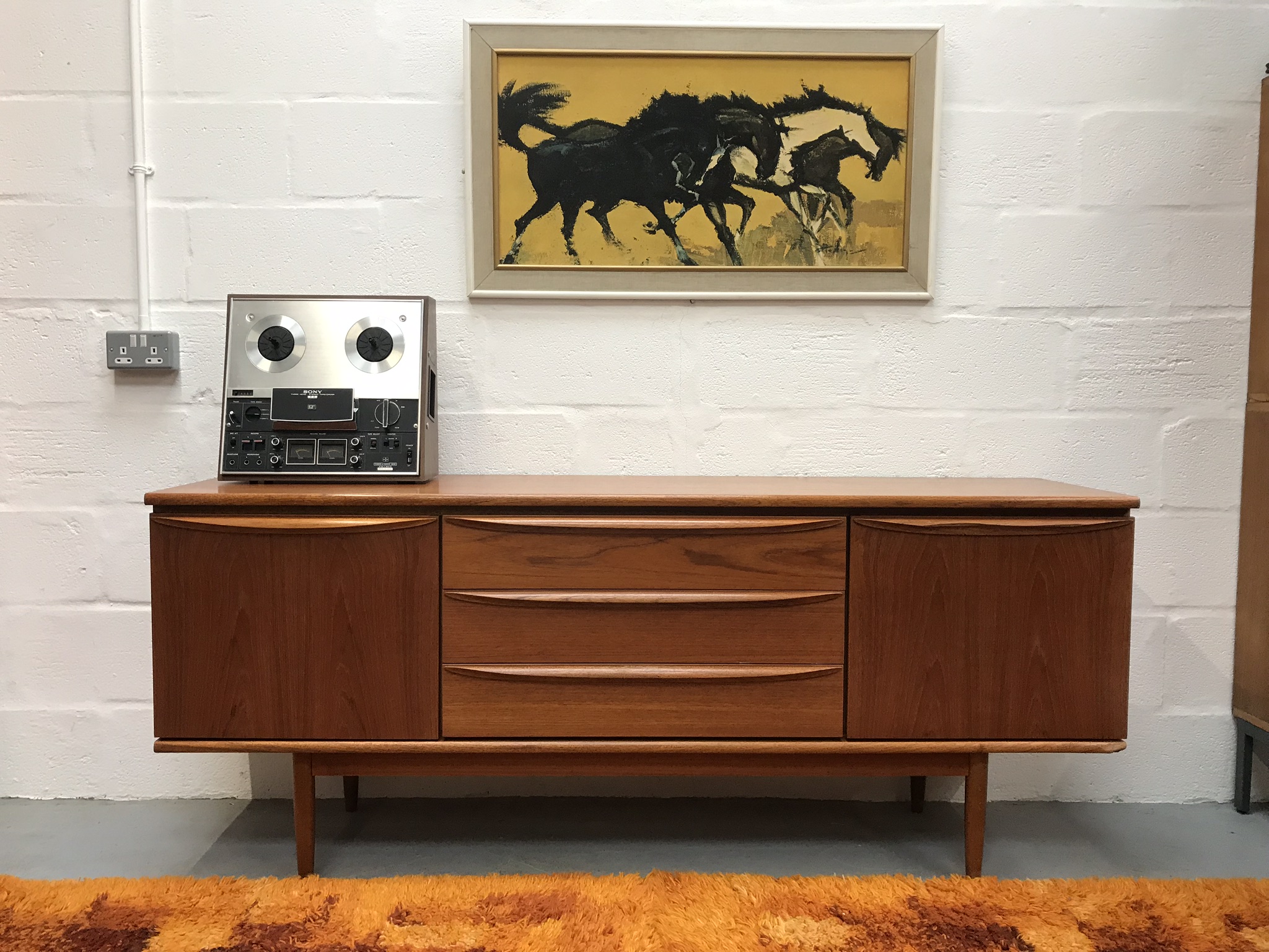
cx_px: 634
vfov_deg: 49.7
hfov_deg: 63.4
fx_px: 1026
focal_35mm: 28
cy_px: 476
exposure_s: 1/33
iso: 40
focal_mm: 3.99
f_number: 1.8
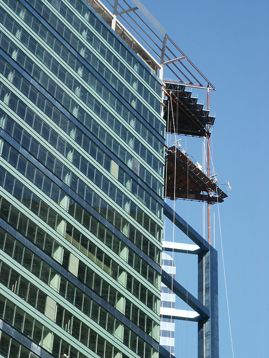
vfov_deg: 19.3
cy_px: 179
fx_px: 1057
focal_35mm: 102
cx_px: 134
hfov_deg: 14.5
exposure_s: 1/90
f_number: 8
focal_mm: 20.75
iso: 64
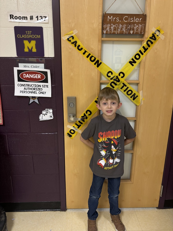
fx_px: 173
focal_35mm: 26
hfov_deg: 53.1
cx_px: 86
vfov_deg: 67.3
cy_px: 116
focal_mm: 5.96
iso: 160
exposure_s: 1/60
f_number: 1.6
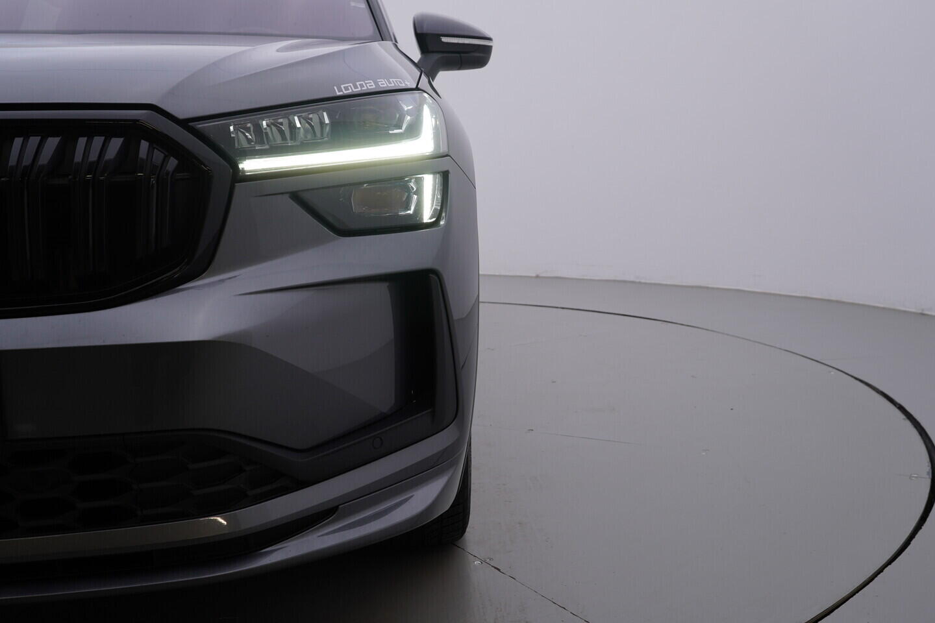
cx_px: 468
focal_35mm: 36
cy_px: 312
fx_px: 935
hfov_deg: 53.1
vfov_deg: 36.9
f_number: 4.5
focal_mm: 24
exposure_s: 1/100
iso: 125
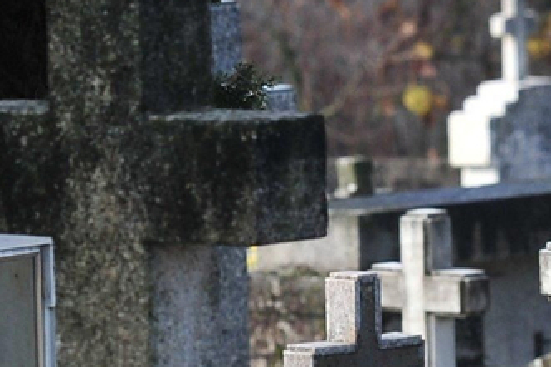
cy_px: 285
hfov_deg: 1.4
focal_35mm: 1446
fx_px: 22120
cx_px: 420
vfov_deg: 1.0
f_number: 9
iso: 500
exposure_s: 1/400
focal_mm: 300
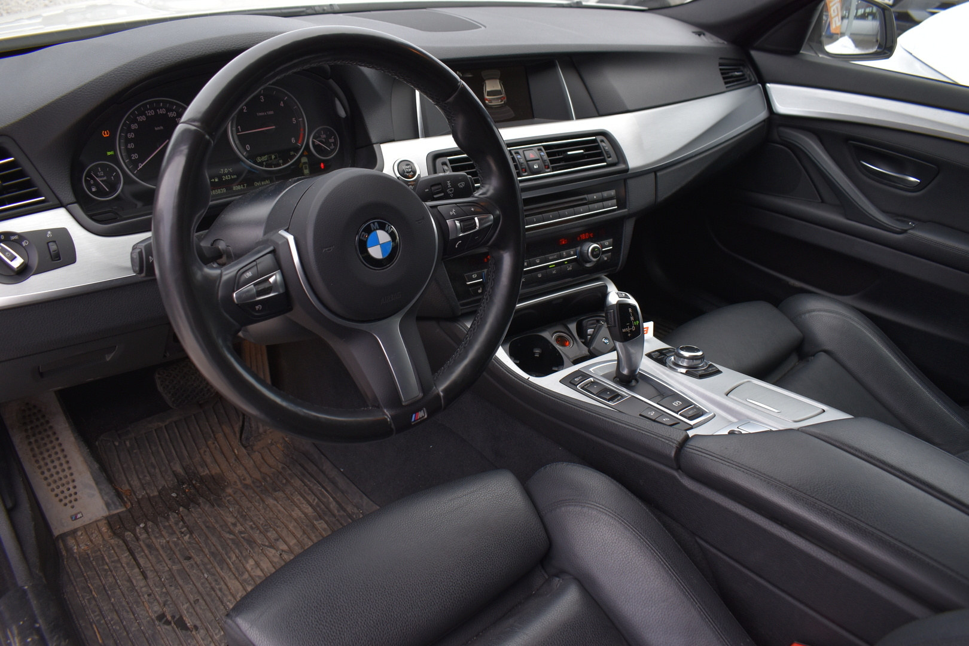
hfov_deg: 67.4
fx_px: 727
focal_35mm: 27
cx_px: 484
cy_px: 323
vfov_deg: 47.9
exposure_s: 1/125
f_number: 5.6
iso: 250
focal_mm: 18
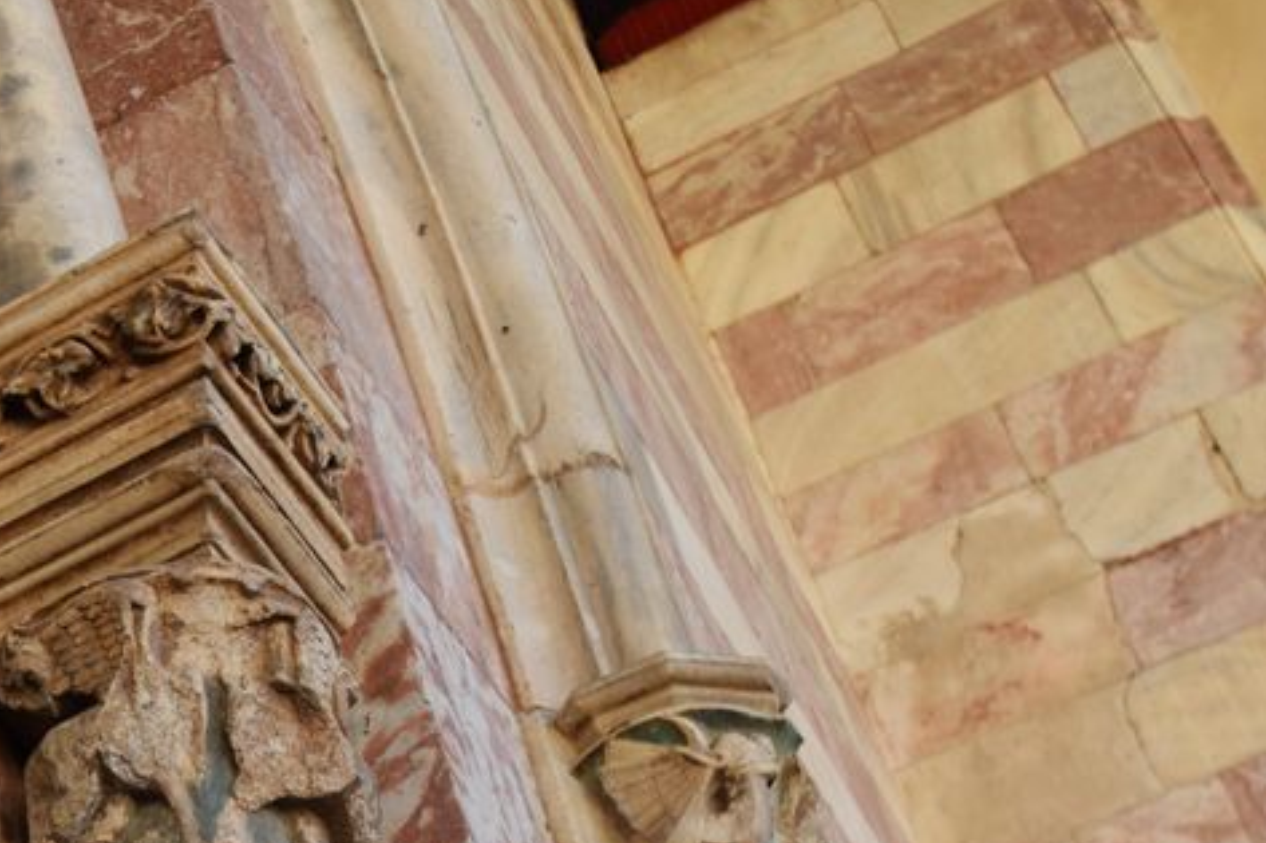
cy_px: 707
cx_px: -137
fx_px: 2812
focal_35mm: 80
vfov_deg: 16.9
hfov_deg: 23.7
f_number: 7.1
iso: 400
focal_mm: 24
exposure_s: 1/200
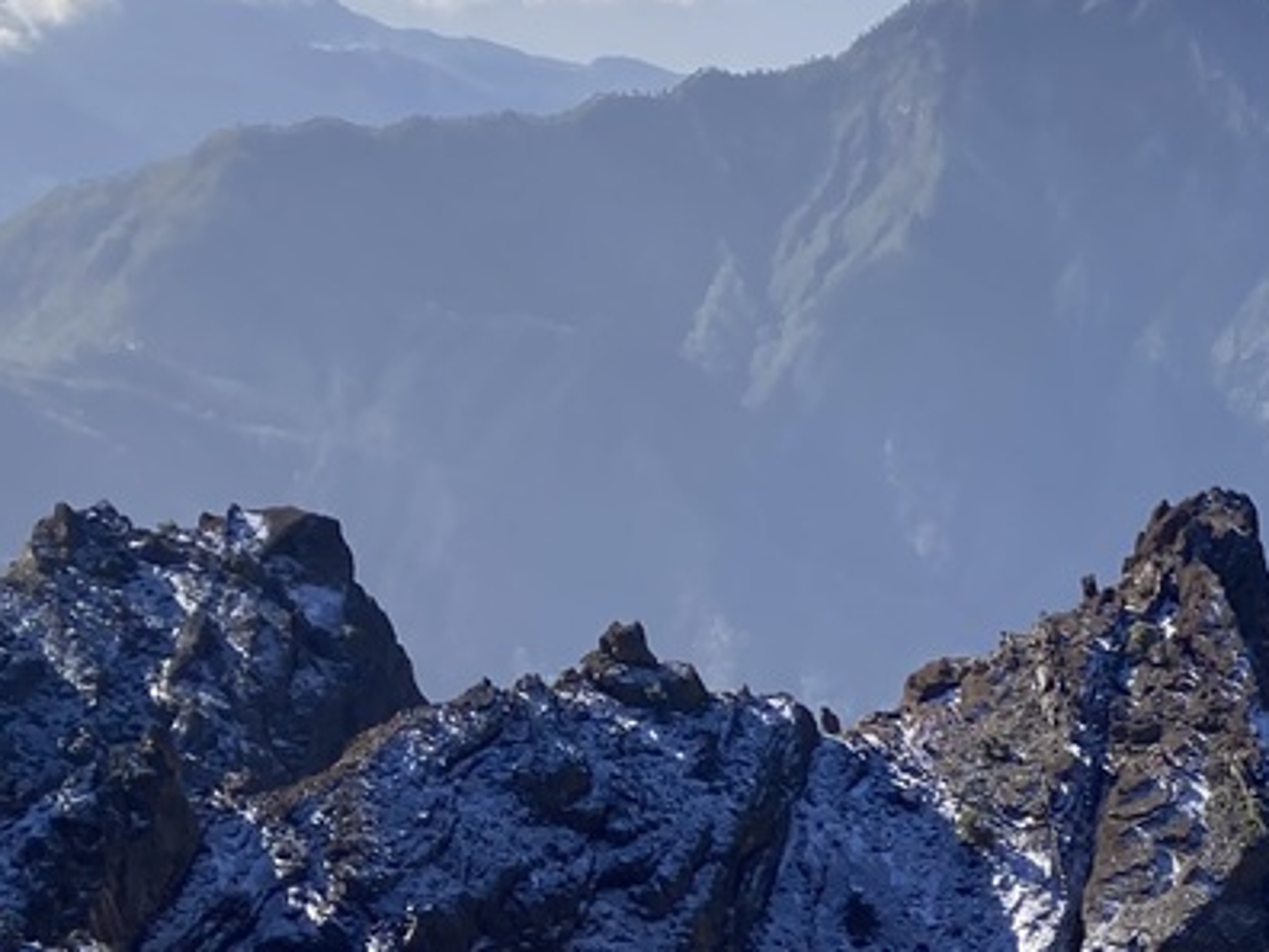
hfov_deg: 18.1
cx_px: 1980
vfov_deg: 15.3
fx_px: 3483
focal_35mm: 95
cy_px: 978
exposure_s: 1/1412
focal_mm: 3.99
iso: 20
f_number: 1.8
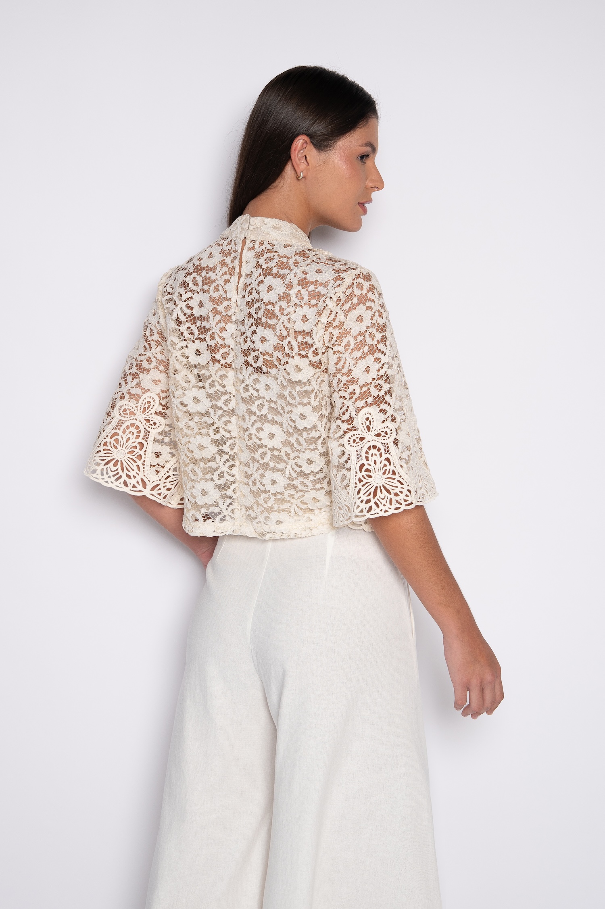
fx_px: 1161
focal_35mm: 46
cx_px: 302
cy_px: 454
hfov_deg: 29.2
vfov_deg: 42.8
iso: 200
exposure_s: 1/160
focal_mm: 46
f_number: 5.6
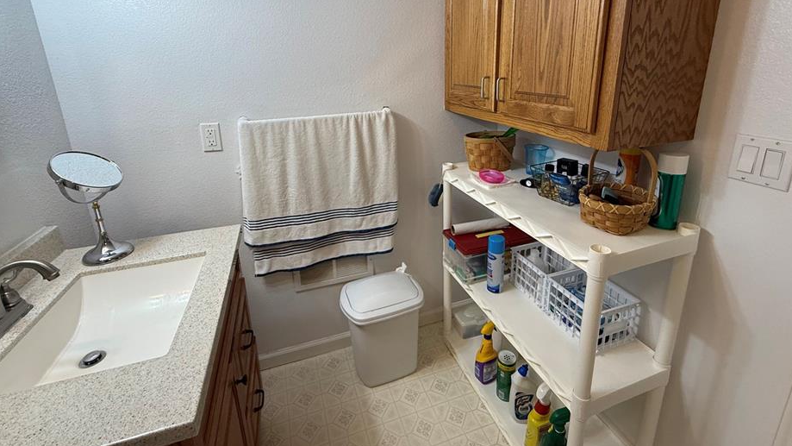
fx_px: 357
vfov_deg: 62.8
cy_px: 160
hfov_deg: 95.9
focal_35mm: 17
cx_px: 397
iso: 160
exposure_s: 1/120
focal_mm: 2.22
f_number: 2.2
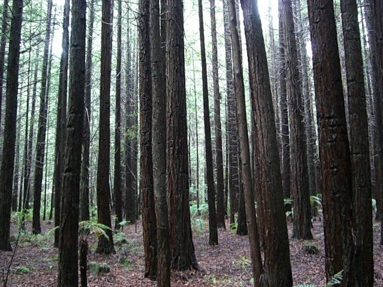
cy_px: 144
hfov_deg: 49.0
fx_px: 420
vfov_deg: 37.7
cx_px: 192
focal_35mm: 38
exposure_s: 1/15
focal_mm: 6.2
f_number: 2.7
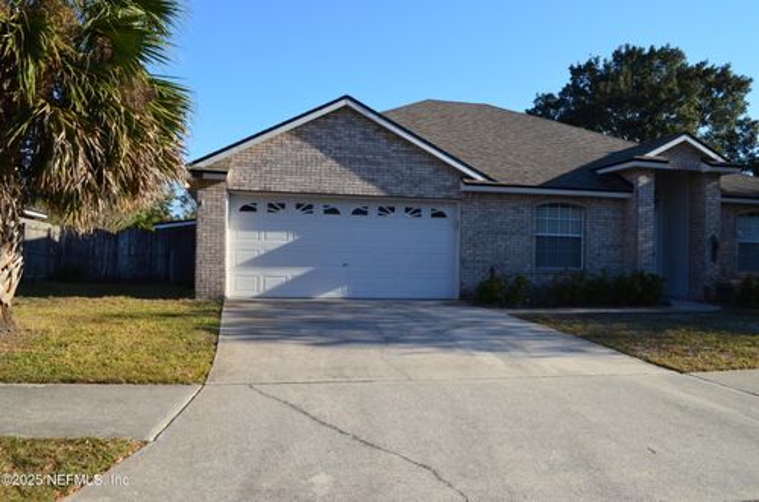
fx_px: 694
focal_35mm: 33
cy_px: 251
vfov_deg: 39.8
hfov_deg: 57.3
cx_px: 380
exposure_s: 1/1250
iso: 2000
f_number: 13
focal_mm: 22
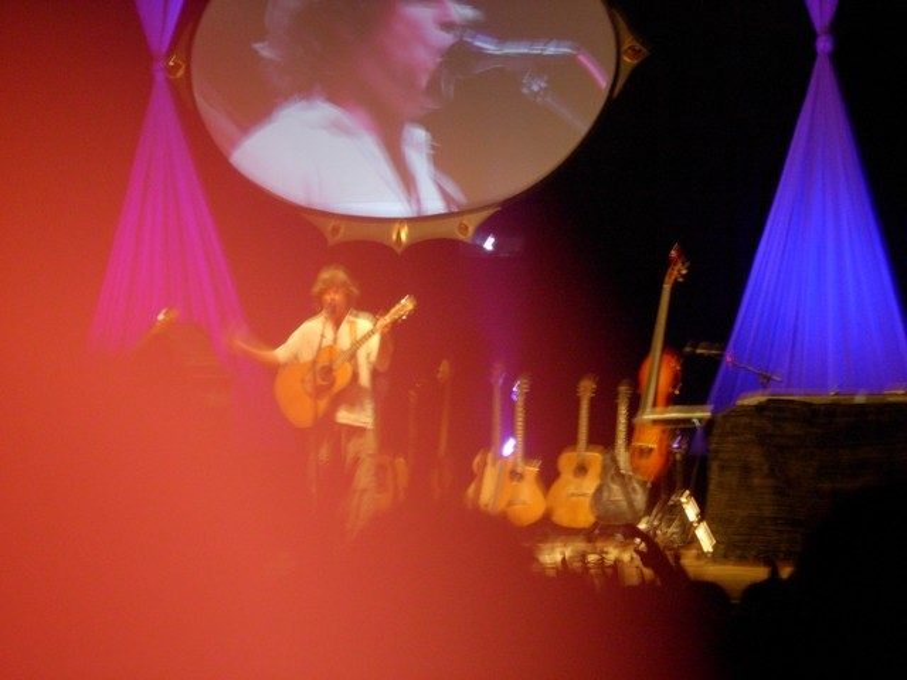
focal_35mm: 113
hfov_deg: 17.4
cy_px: 340
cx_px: 454
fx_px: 2961
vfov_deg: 13.1
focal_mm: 23.4
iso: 200
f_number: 4.9
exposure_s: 1/4.4
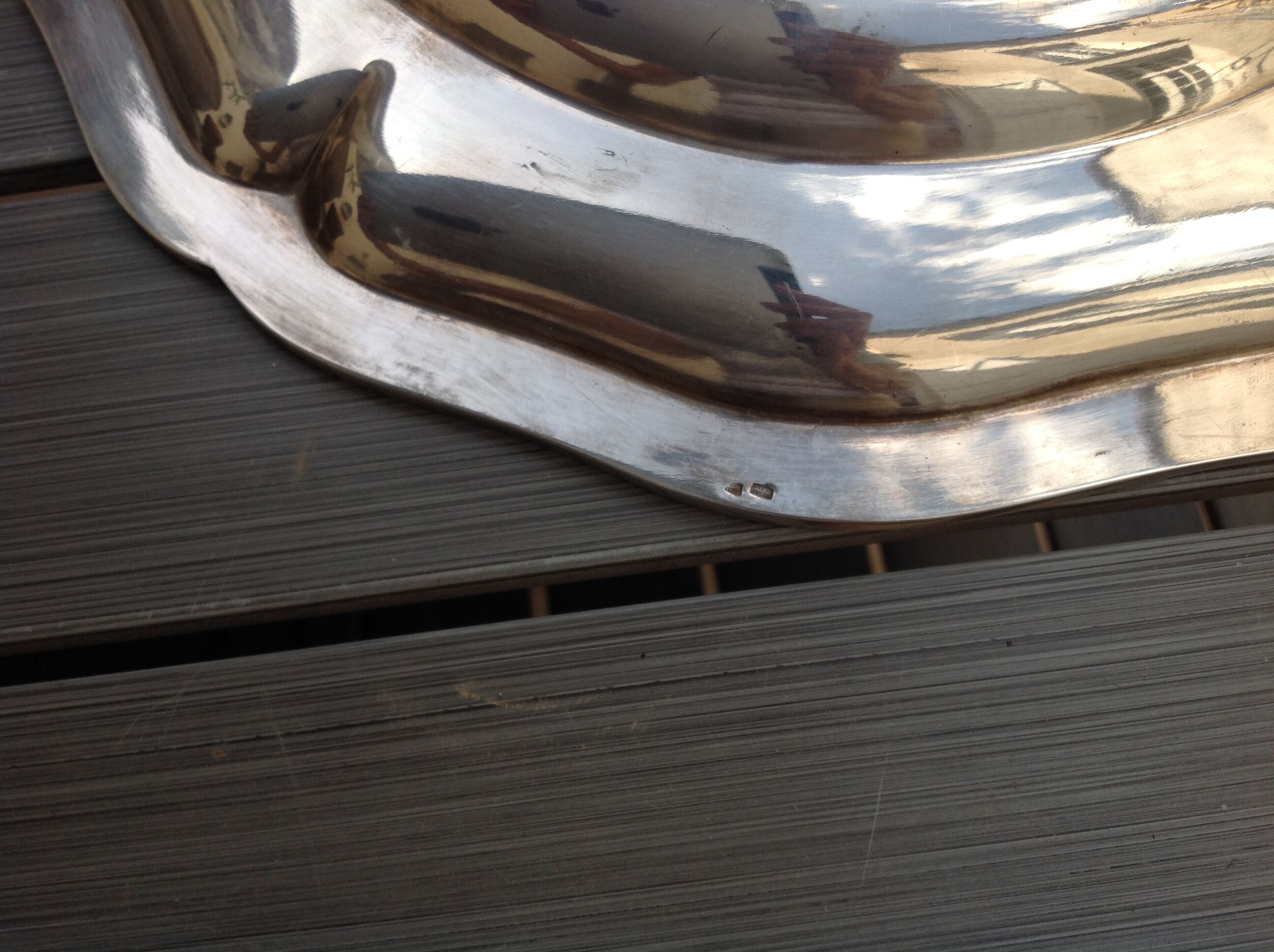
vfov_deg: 40.6
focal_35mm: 35
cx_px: 637
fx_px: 1286
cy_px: 476
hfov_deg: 52.7
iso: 50
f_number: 2.4
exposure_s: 1/840
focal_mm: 4.28
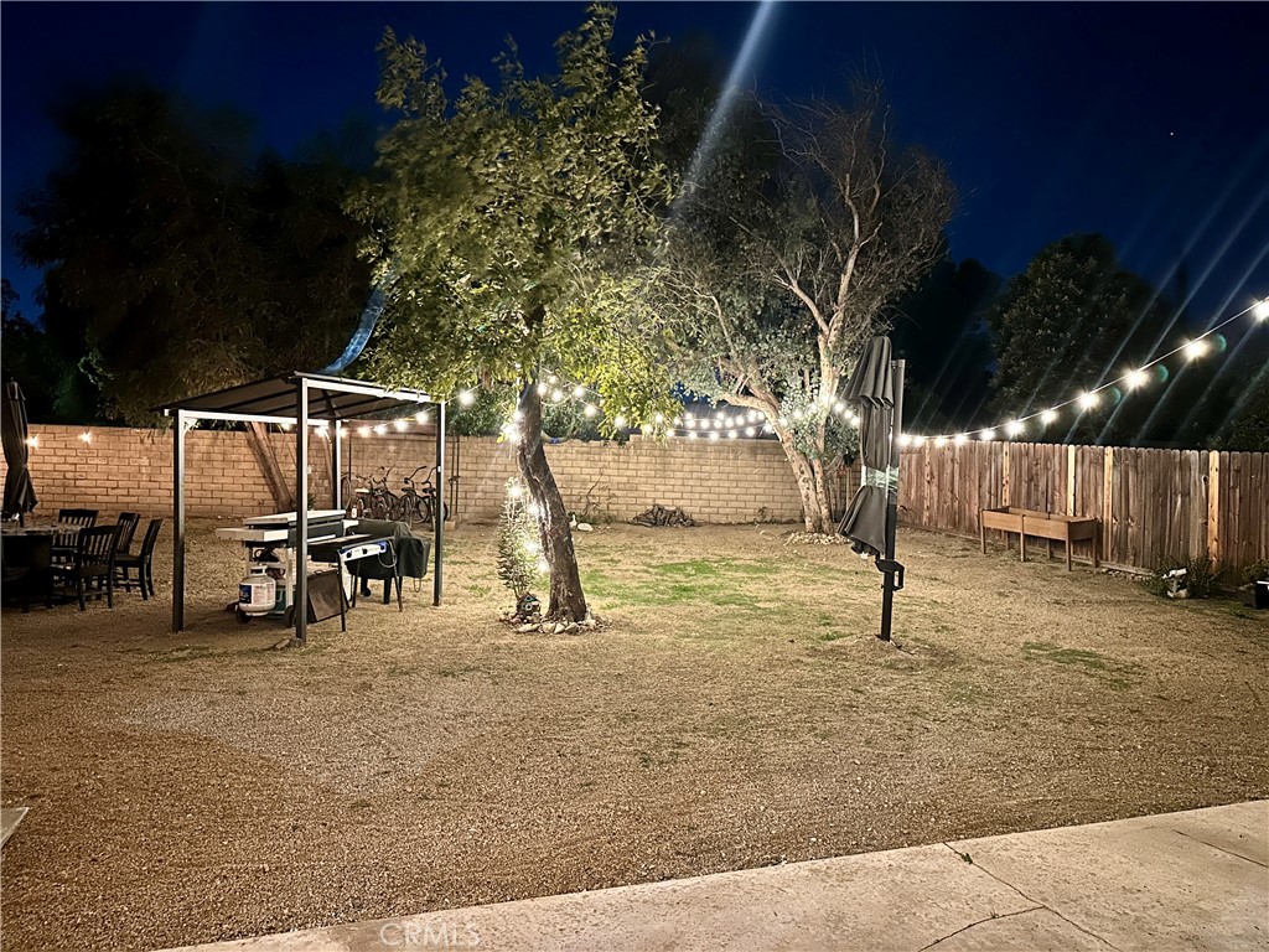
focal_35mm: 24
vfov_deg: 56.8
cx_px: 634
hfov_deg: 71.6
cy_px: 476
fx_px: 880
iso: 1250
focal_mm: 6.86
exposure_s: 1/12
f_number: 1.78
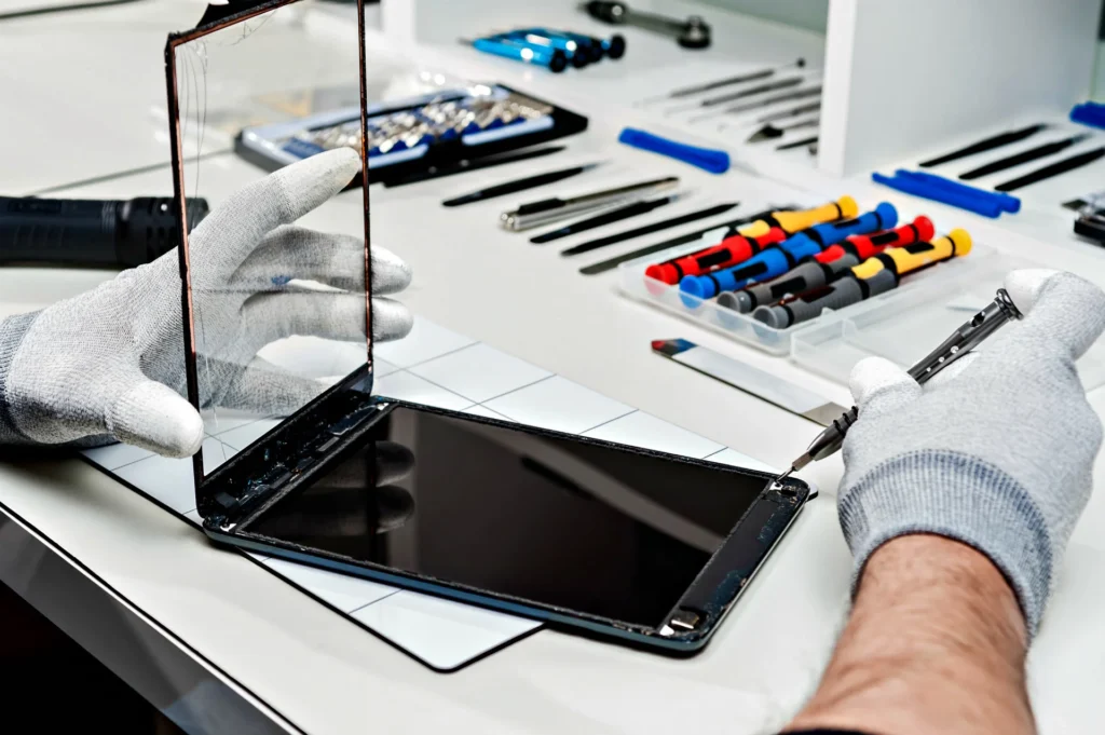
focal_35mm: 56
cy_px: 368
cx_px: 552
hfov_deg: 35.7
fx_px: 1717
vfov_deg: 24.2
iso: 200
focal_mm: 56
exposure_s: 1/250
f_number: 8
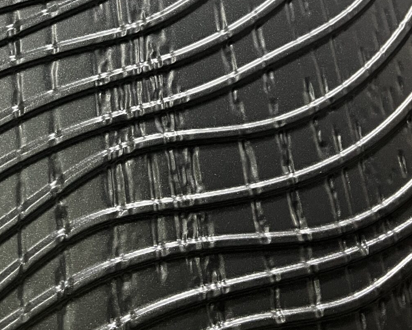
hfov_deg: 28.5
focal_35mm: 65
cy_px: -43
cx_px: 77
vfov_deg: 22.1
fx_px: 793
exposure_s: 1/50
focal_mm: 5.1
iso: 200
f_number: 1.6
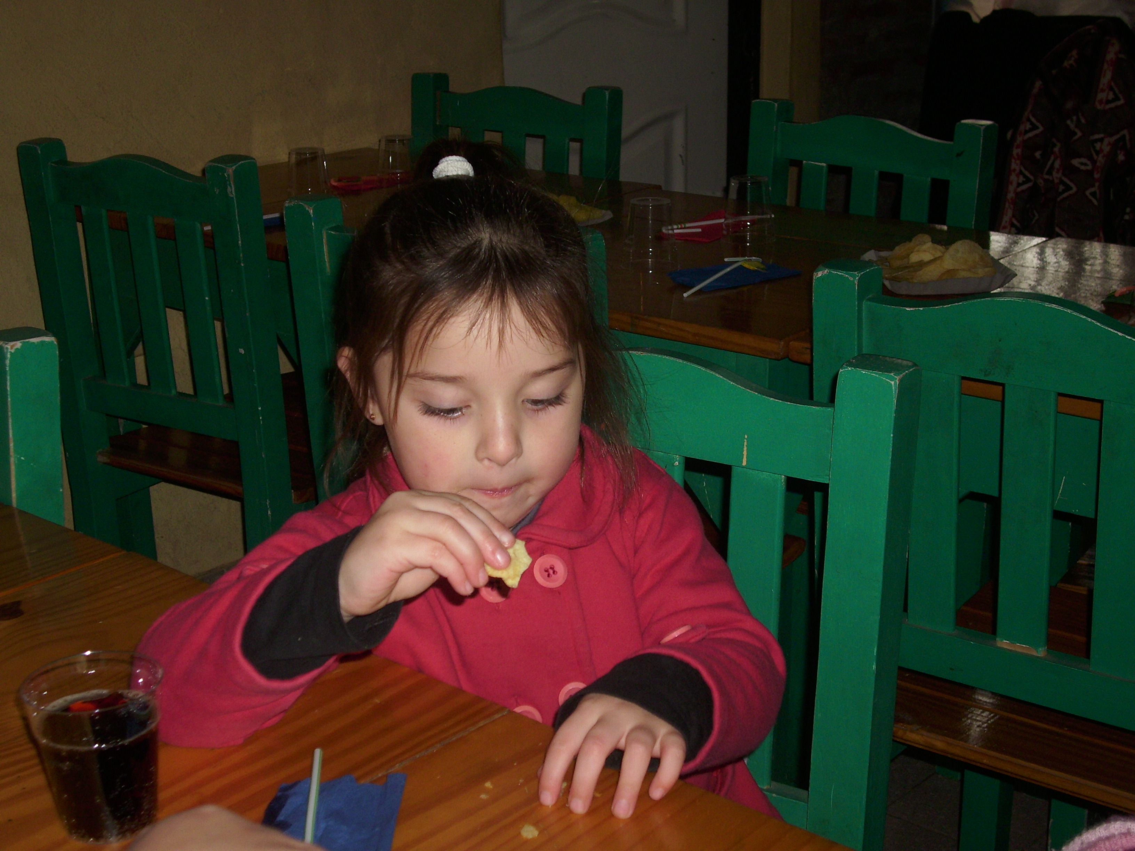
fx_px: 1508
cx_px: 568
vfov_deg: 31.5
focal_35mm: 46
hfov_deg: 41.2
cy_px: 426
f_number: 3.4
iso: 50
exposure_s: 1/60
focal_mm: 9
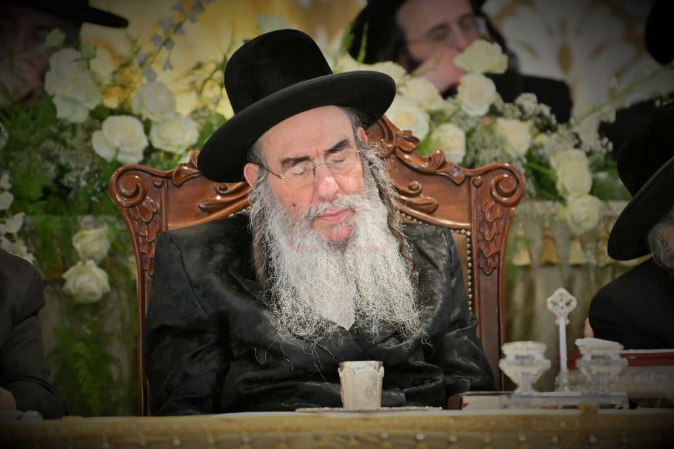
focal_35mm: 300
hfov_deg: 6.9
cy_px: 224
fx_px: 5615
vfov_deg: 4.6
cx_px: 337
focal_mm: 200
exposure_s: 1/160
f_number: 2.8
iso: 1000
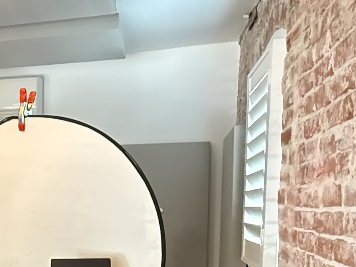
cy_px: 235
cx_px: -44
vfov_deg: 25.0
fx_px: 586
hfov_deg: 30.0
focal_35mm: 57
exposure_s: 1/30
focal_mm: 2.22
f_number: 2.2
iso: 1250
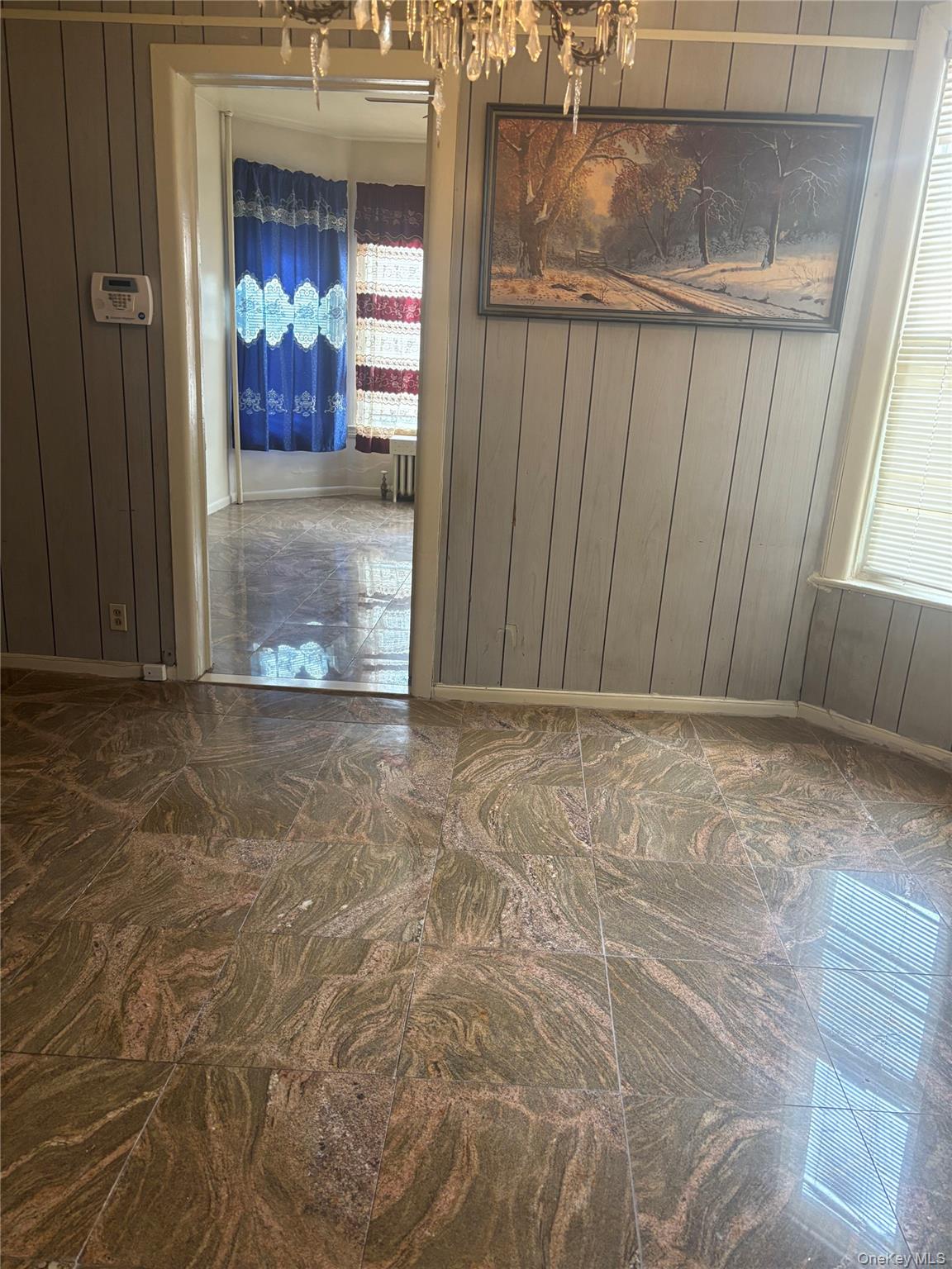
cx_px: 476
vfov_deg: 67.3
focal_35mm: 26
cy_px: 634
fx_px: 953
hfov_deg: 53.1
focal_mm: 5.96
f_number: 1.6
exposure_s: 1/60
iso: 250
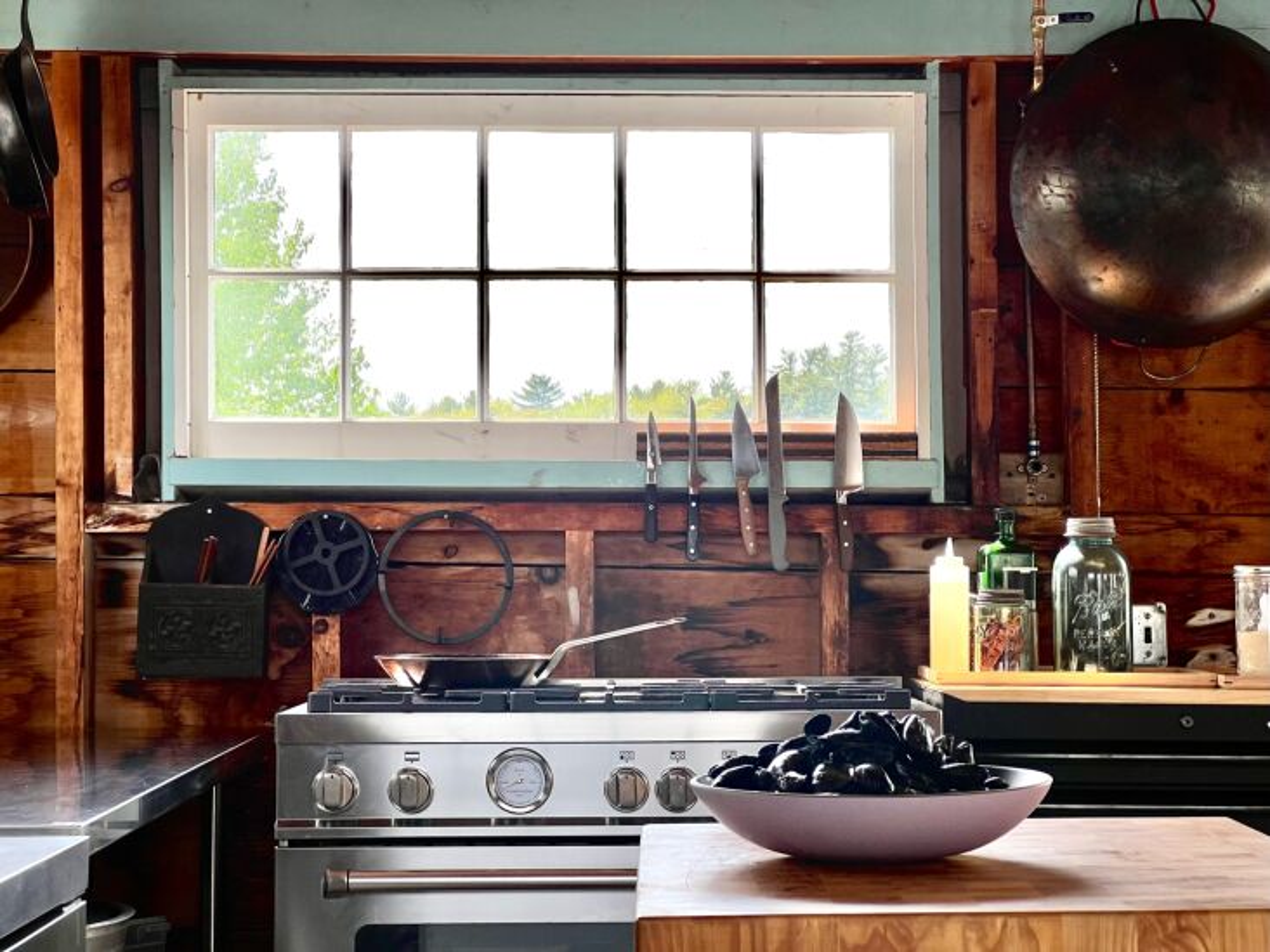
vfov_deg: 19.1
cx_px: 635
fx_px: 2825
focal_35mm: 77
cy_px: 476
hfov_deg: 25.3
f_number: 2.8
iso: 32
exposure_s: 1/127
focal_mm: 9
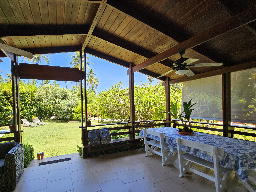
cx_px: 113
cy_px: 107
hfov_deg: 94.1
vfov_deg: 77.8
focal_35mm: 16
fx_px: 118
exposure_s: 1/311
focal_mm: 2.2
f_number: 2.2
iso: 50
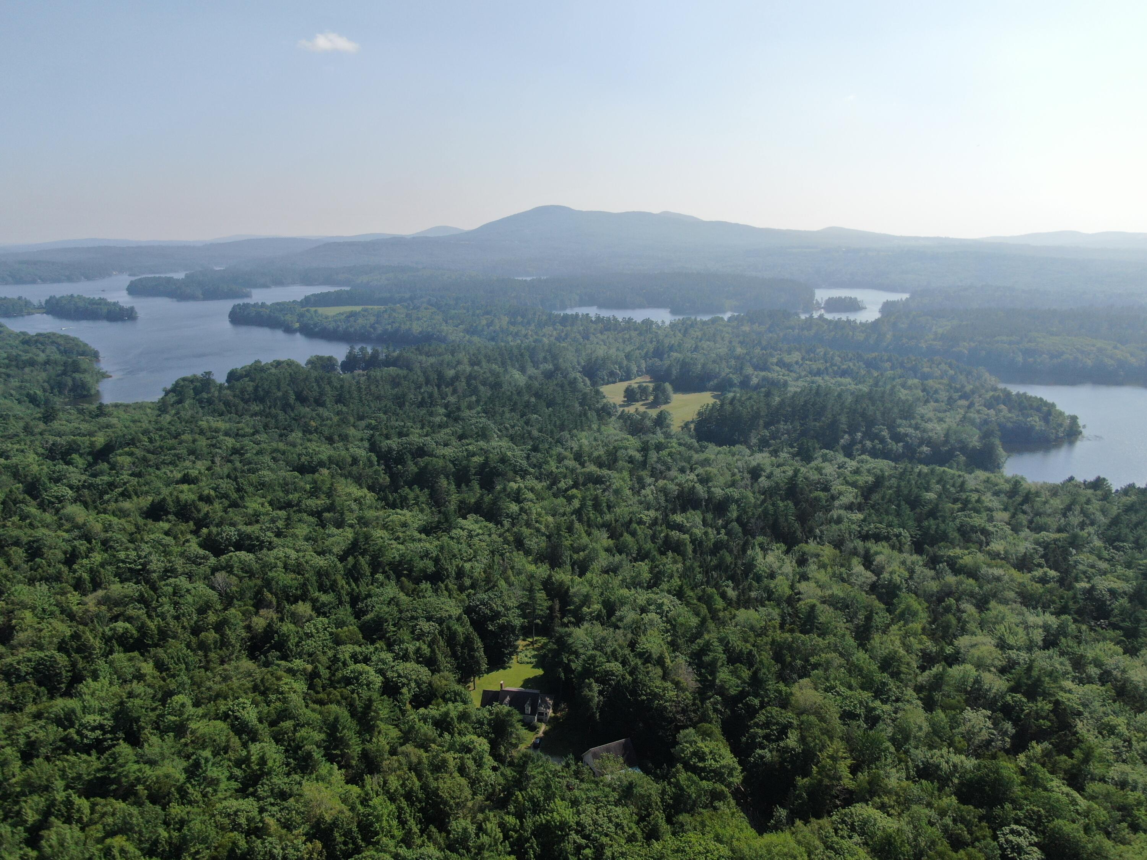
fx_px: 795
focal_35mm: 24
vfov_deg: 56.8
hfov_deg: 71.6
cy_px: 430
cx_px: 574
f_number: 2.8
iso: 100
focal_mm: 4.39
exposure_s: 1/1600
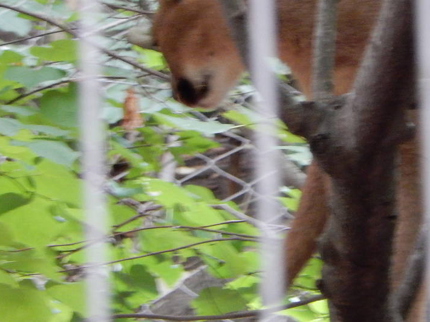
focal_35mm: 601
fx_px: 7464
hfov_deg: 3.3
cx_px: 342
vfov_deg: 2.5
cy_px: 101
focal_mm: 47.8
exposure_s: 1/15
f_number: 5.9
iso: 560
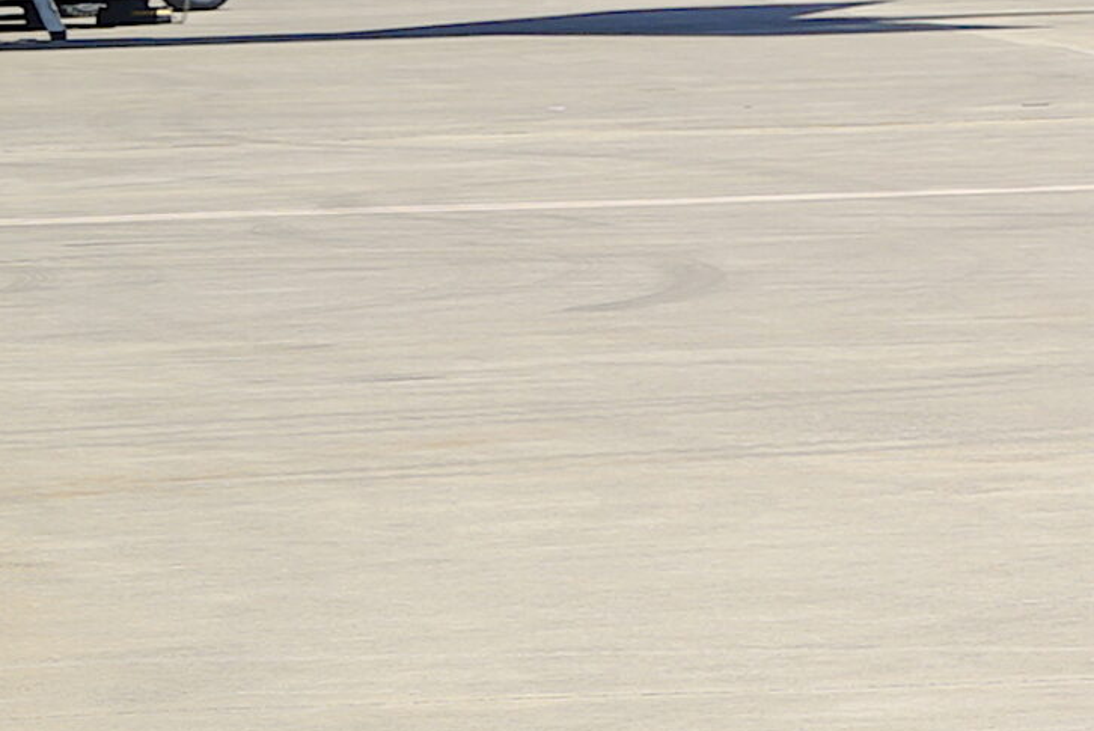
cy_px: -167
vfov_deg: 4.2
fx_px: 9973
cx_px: 1820
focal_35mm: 328
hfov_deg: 6.2
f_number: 11
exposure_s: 1/125
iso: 100
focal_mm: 62
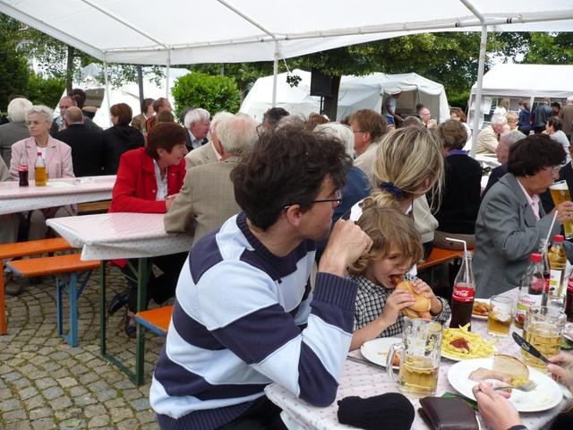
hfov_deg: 52.6
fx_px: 579
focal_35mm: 35
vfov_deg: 40.7
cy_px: 215
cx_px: 286
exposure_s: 1/500
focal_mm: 5.8
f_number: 2.8
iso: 100
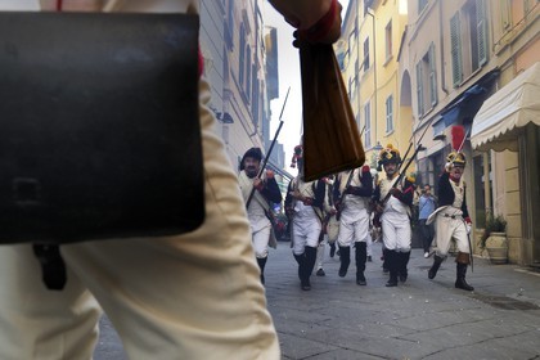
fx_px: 420
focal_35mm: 28
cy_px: 180
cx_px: 270
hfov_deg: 65.5
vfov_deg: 46.4
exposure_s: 1/250
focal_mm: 28
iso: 800
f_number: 5.6
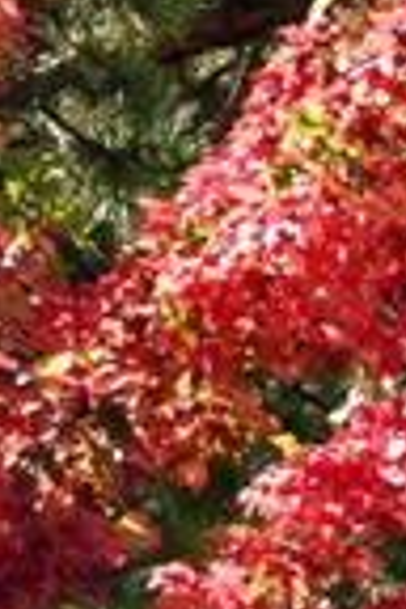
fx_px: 18904
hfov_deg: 1.2
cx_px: -431
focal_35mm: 1118
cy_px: -190
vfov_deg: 1.8
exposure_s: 1/125
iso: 200
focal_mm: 105
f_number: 9
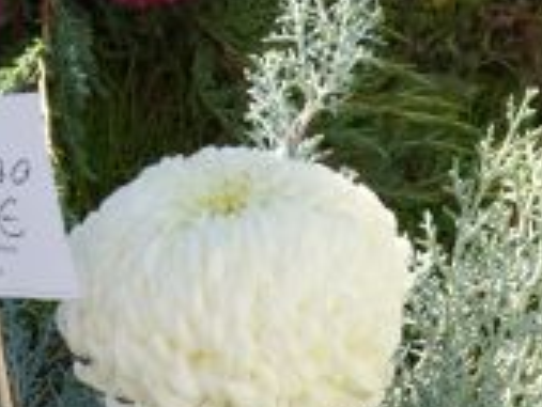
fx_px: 3527
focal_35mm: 225
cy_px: 1167
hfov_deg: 8.8
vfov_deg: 6.2
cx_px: 231
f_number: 8
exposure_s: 1/320
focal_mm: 26.6
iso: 500
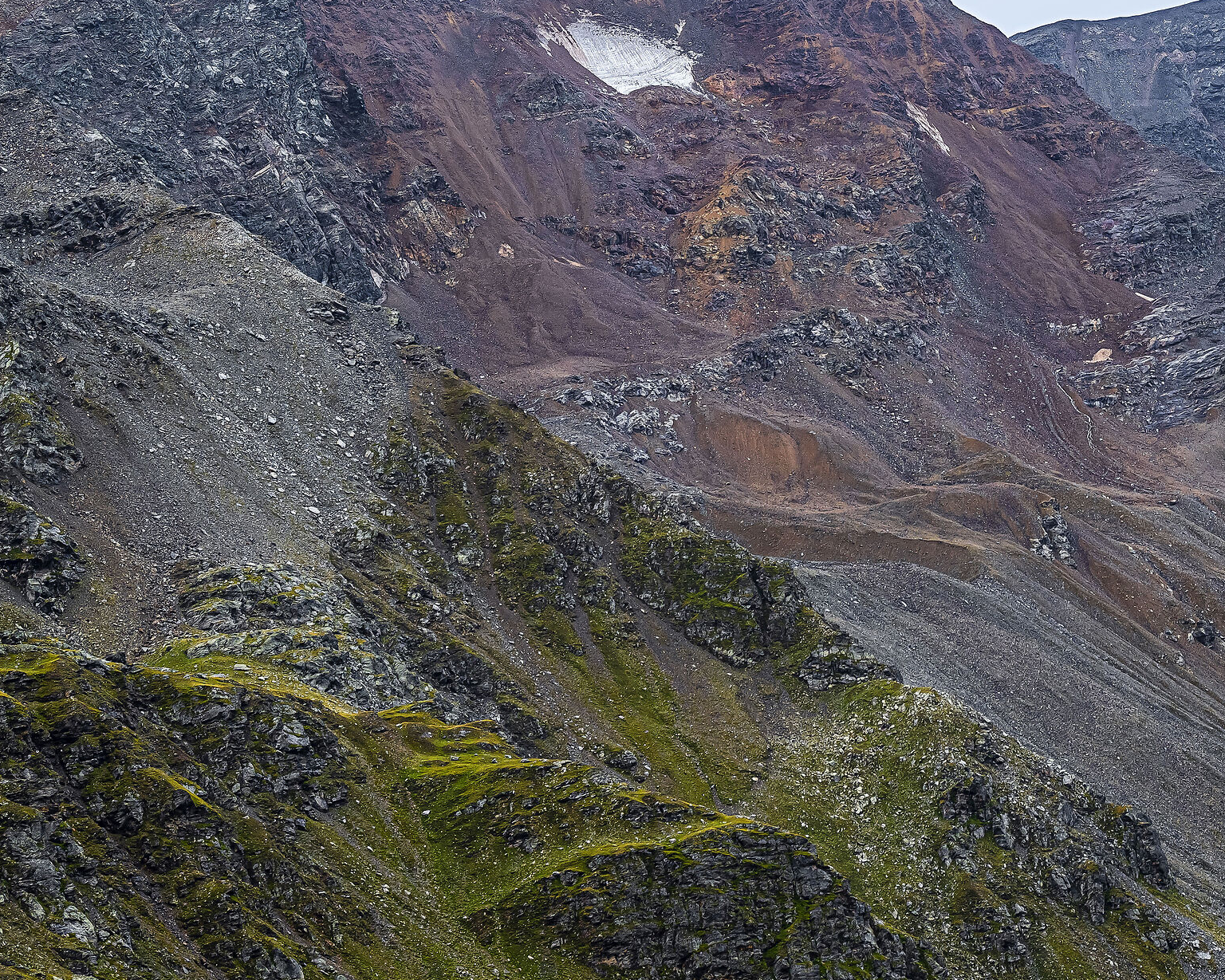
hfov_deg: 21.7
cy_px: 413
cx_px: 738
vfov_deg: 17.5
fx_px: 3191
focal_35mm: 88
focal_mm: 60
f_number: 6
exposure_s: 1/50
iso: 100
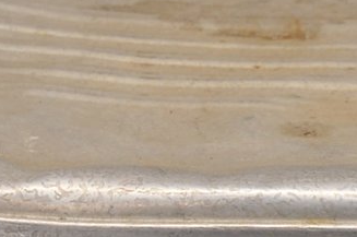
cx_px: 336
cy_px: 380
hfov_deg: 15.2
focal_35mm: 134
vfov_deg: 9.9
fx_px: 1323
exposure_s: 1/60
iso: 360
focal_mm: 17
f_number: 4.2
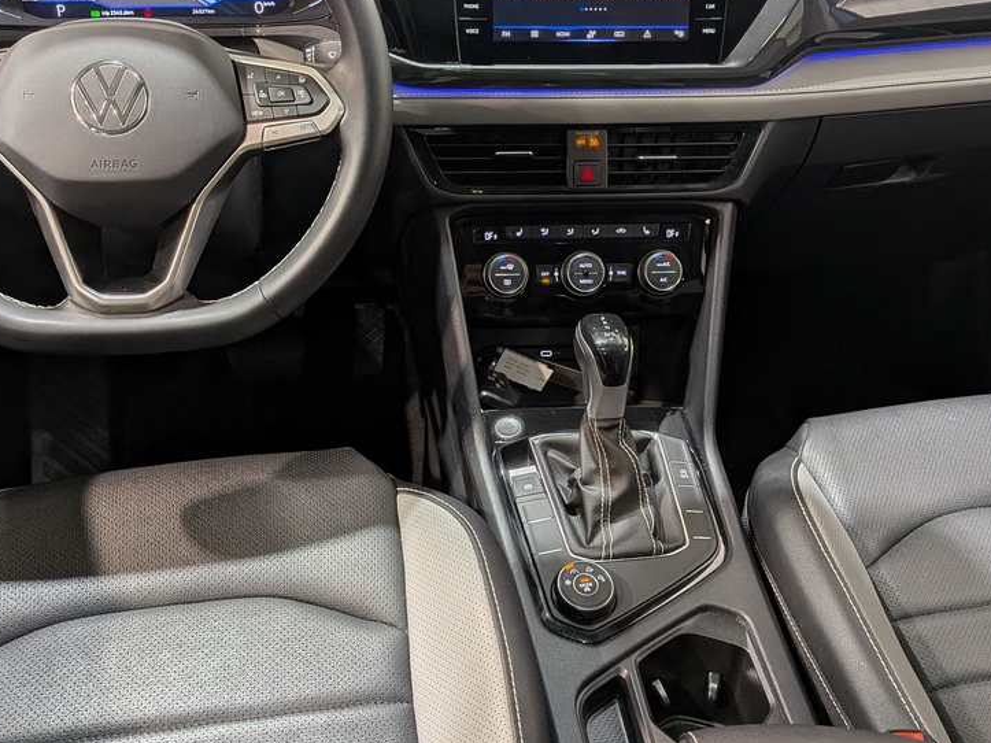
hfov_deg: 54.0
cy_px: 297
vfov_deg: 41.6
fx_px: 973
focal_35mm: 34
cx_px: 484
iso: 26
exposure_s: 1/100
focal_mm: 4.53
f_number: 1.7
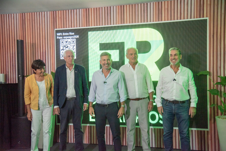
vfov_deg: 35.1
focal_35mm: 38
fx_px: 239
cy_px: 76
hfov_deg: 50.7
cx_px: 113
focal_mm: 38
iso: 1250
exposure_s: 1/320
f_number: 4
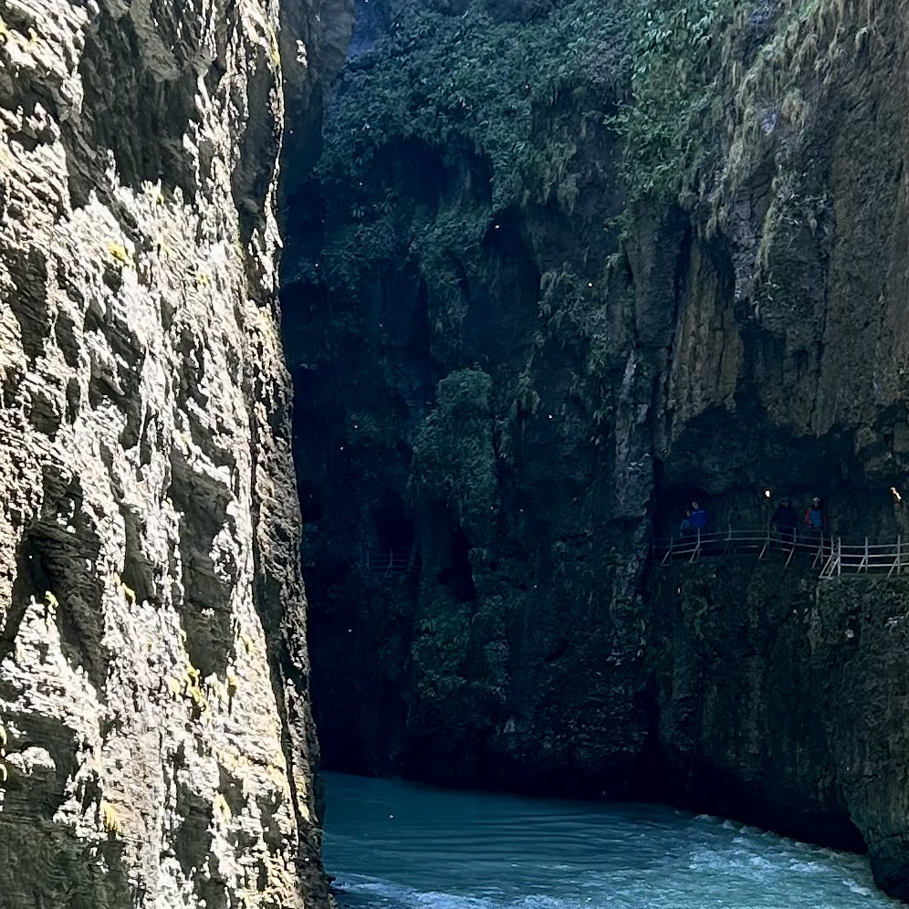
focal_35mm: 93
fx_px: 2763
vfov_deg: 18.3
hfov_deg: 18.6
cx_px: 629
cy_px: 858
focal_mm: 5.7
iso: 64
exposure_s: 1/129
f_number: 1.5
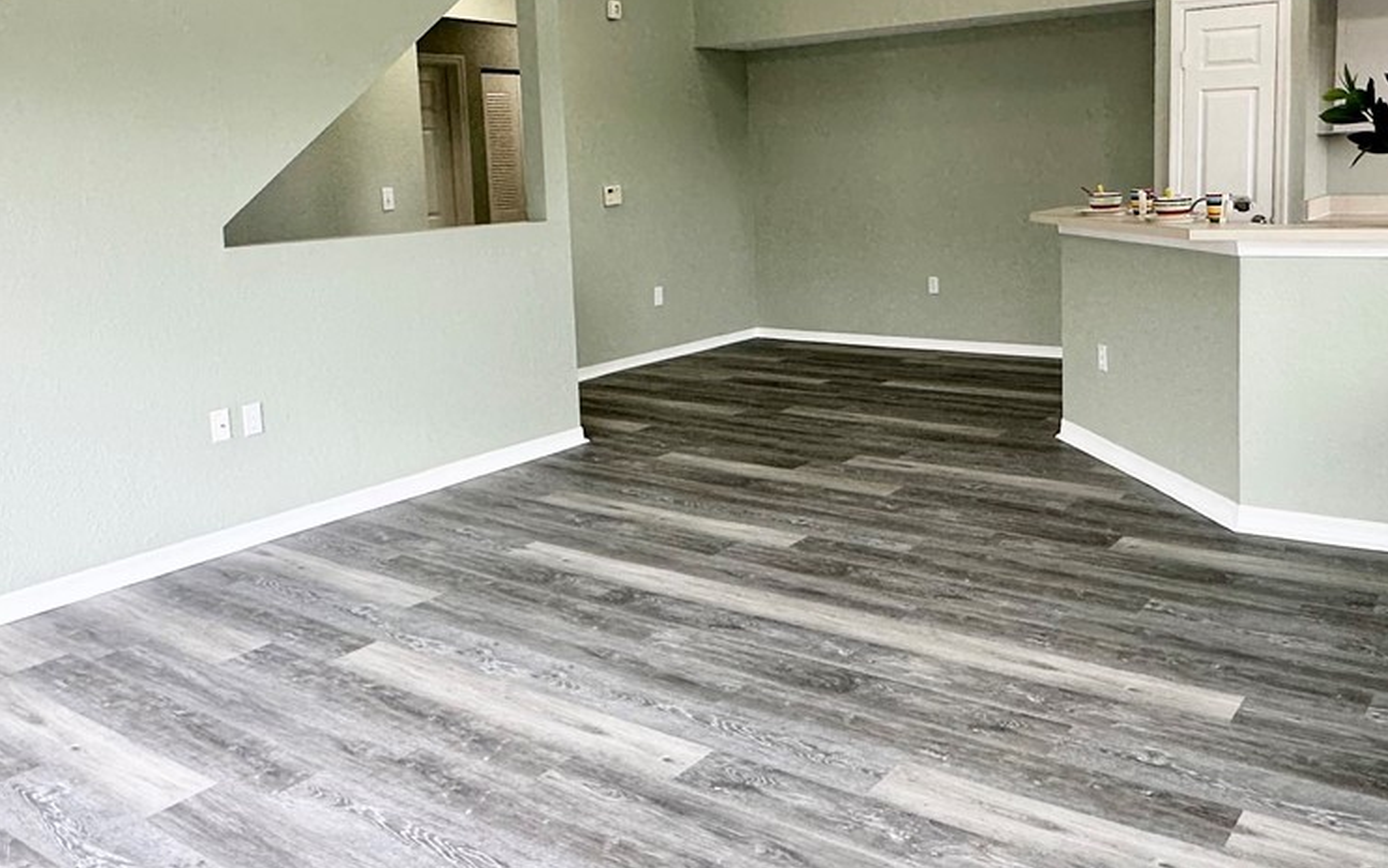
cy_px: 318
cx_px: 730
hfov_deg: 59.6
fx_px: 1211
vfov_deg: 39.1
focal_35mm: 32
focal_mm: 2.22
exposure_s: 1/120
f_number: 2.2
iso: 80
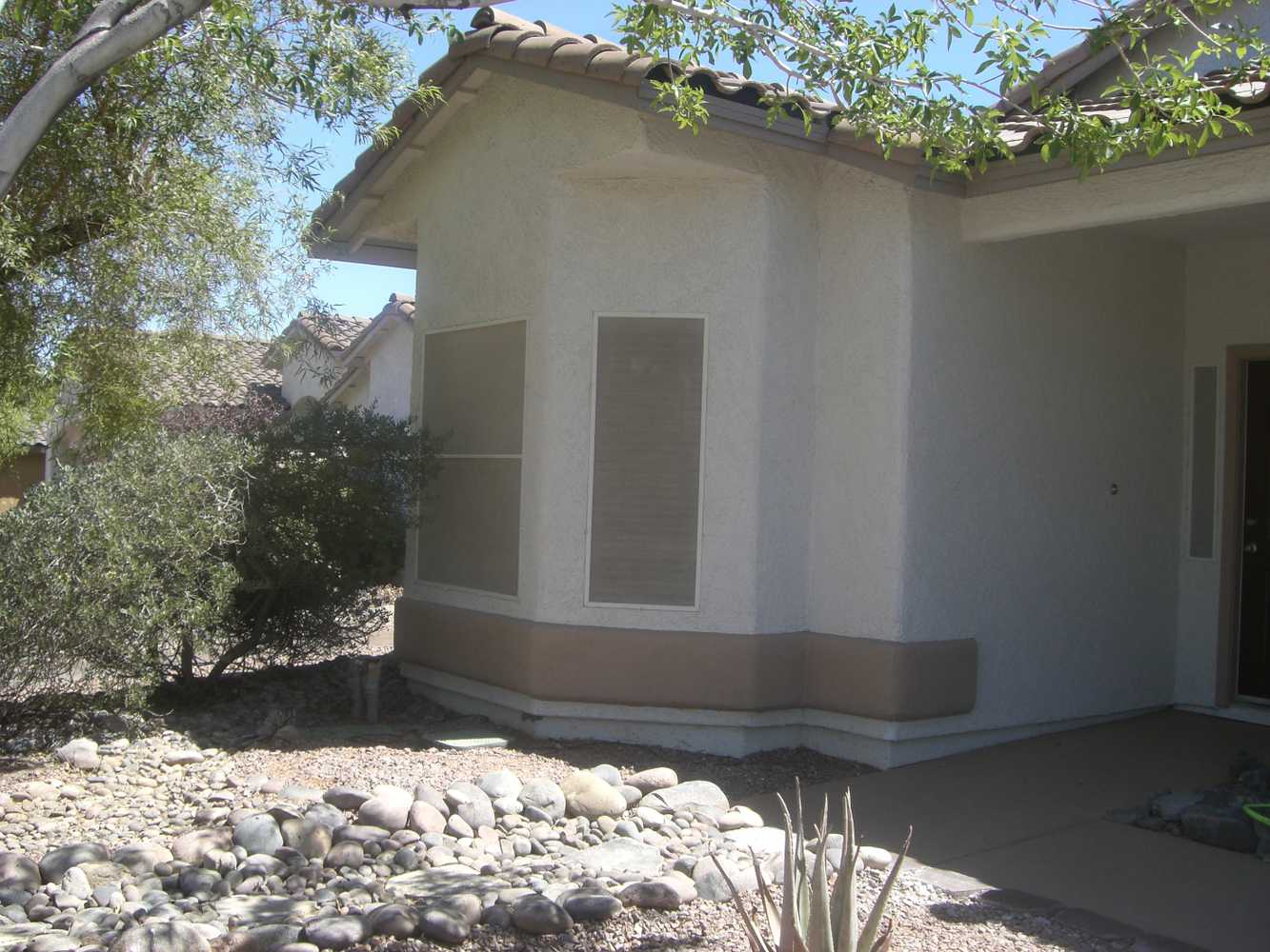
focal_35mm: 38
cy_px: 476
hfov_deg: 49.0
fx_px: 1394
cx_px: 635
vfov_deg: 37.7
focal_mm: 6.2
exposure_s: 1/250
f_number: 4.3
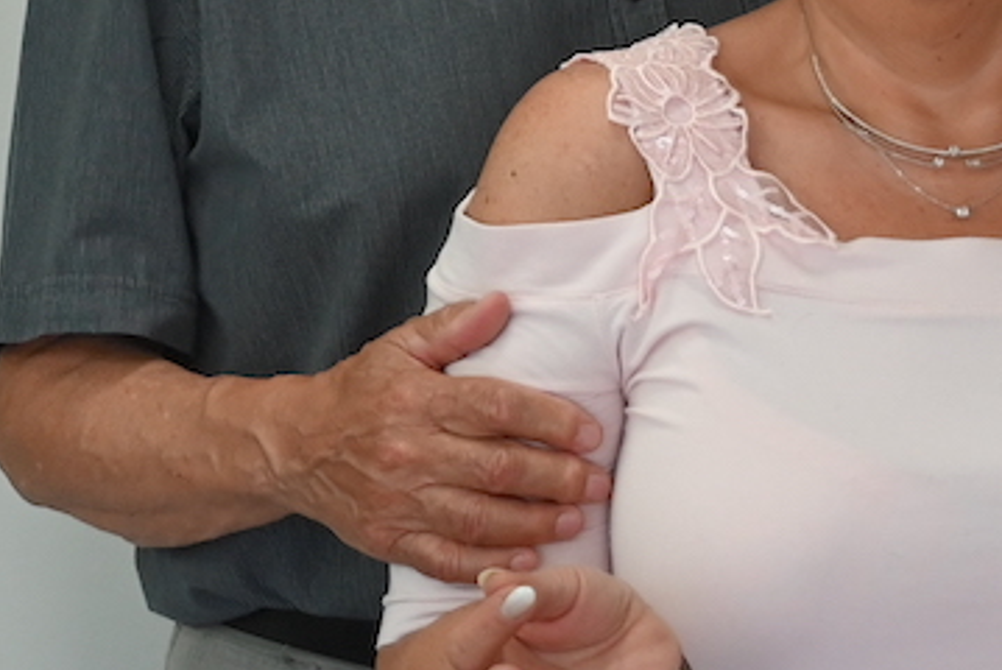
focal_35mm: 188
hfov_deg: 10.9
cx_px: 127
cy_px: -56
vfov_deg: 7.3
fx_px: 5237
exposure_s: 1/125
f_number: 4.2
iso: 640
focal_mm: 35
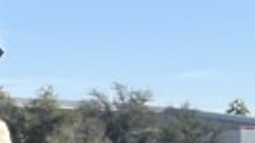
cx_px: -611
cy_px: 84
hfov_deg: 7.9
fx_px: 1466
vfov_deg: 5.6
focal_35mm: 217
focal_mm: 5.1
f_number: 1.6
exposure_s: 1/3049
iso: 50
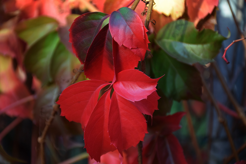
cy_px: 82
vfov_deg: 10.2
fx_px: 922
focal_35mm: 135
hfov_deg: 15.2
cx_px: 123
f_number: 6.3
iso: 400
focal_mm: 90
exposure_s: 1/125
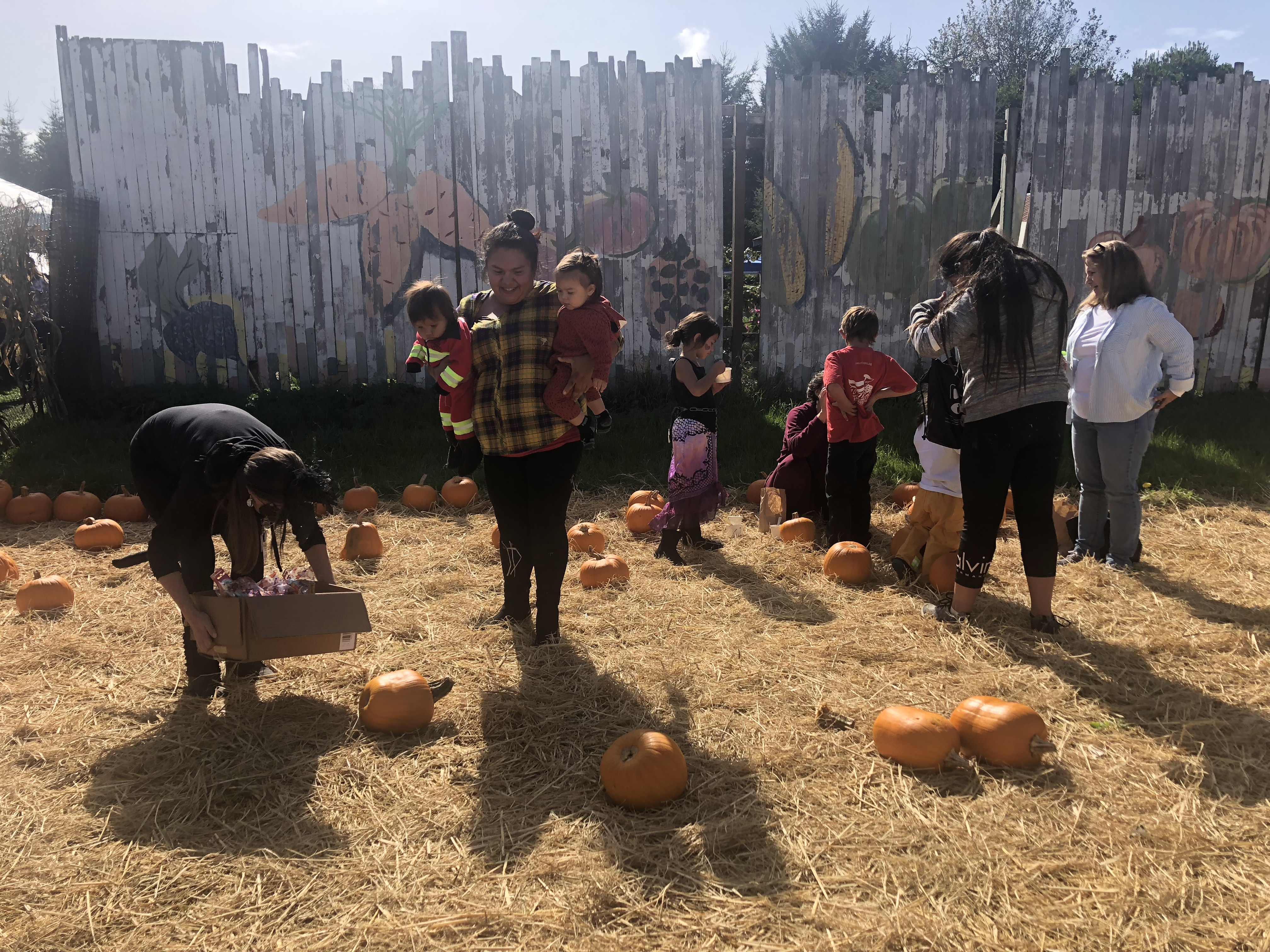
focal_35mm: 28
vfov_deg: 49.7
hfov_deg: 63.4
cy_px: 476
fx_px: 1027
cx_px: 635
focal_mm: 3.99
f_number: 1.8
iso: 20
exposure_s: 1/1412
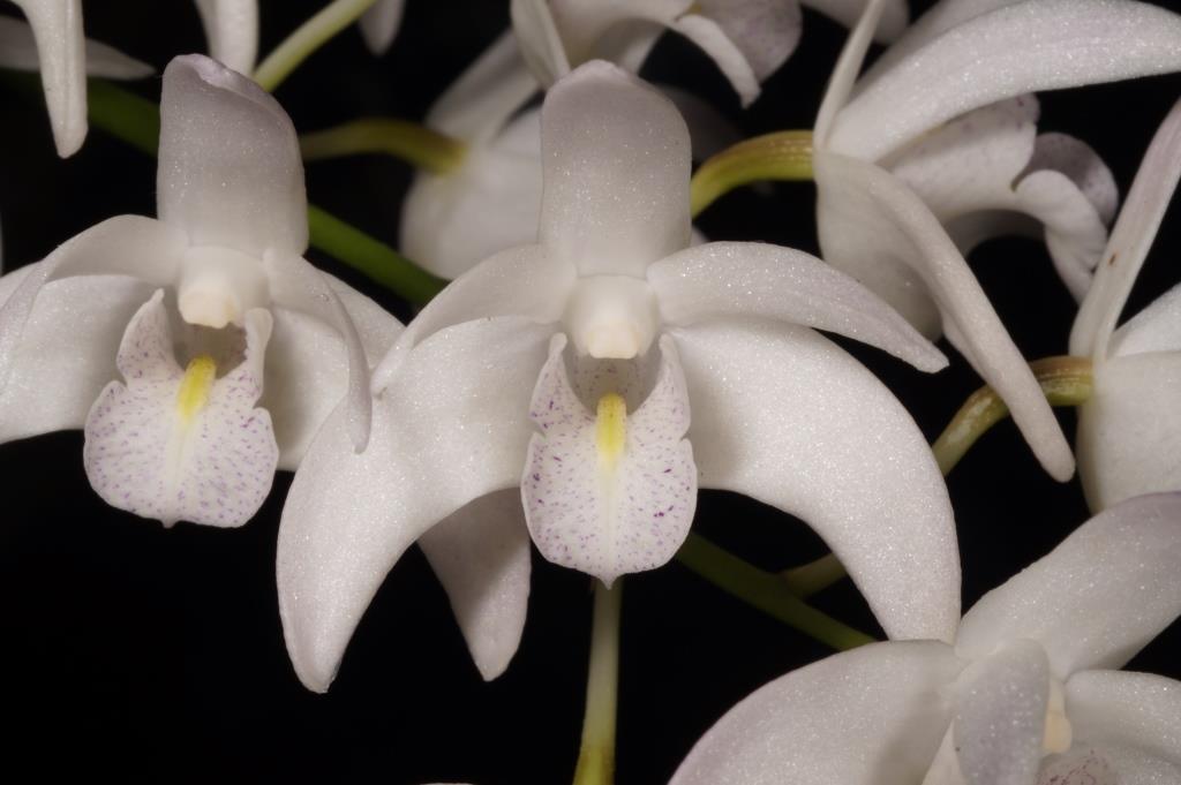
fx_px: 2458
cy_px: 392
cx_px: 590
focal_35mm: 75
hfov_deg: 27.0
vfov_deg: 18.2
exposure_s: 1/60
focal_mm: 50
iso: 100
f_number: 32
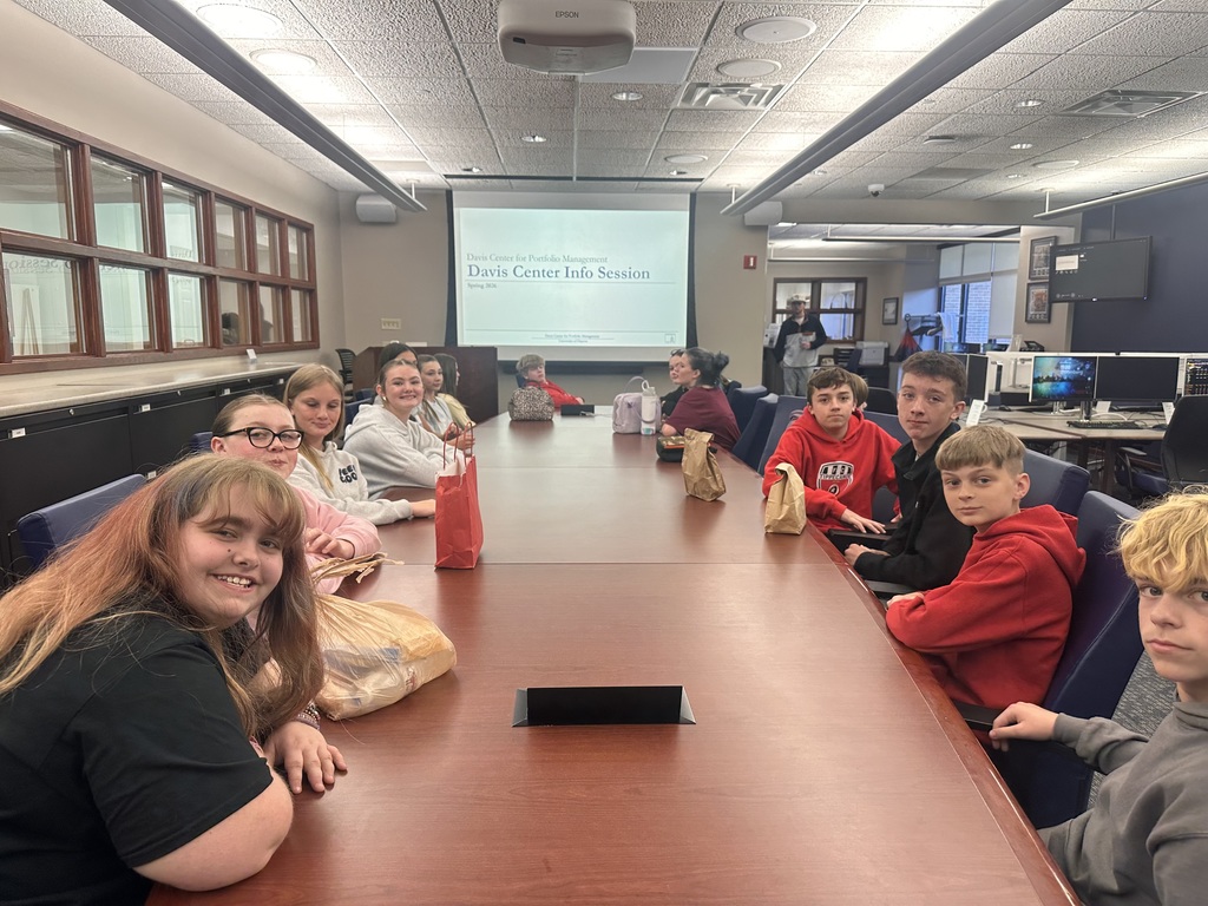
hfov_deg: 71.6
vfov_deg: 56.8
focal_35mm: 24
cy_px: 453
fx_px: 838
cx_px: 604
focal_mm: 6.86
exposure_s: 1/60
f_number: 1.78
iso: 160
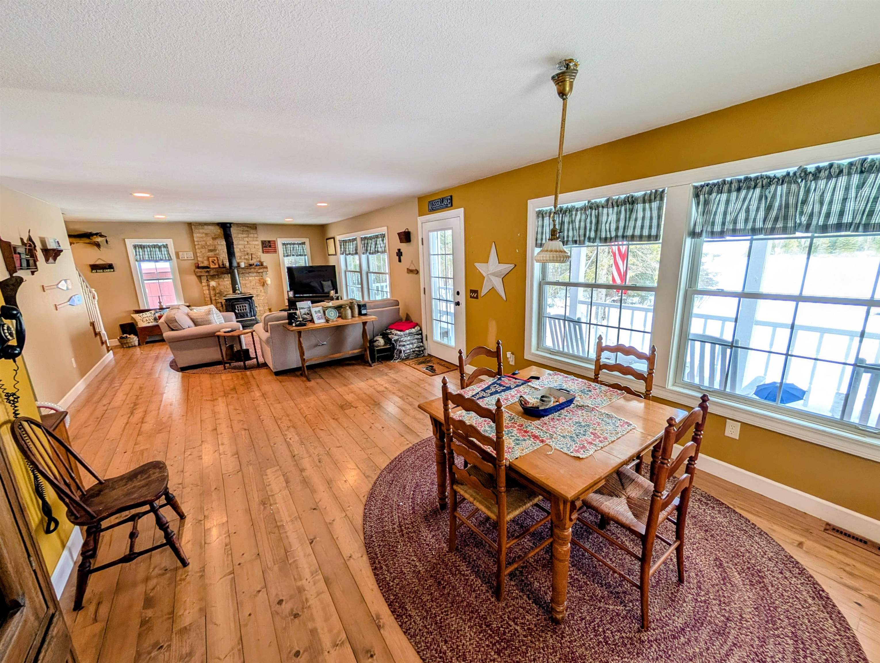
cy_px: 332
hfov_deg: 110.5
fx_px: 305
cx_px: 440
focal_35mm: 12
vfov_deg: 94.6
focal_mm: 2.02
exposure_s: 1/90.1
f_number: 1.7
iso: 68
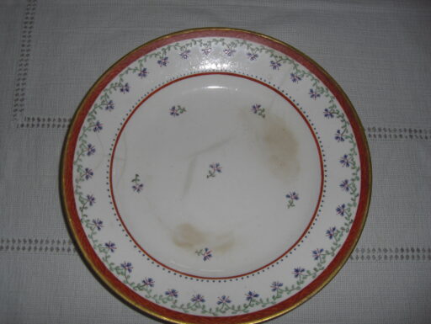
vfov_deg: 37.8
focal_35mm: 38
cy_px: 162
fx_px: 474
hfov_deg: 48.9
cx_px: 216
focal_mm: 6.2
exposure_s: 1/60
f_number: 2.7
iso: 64
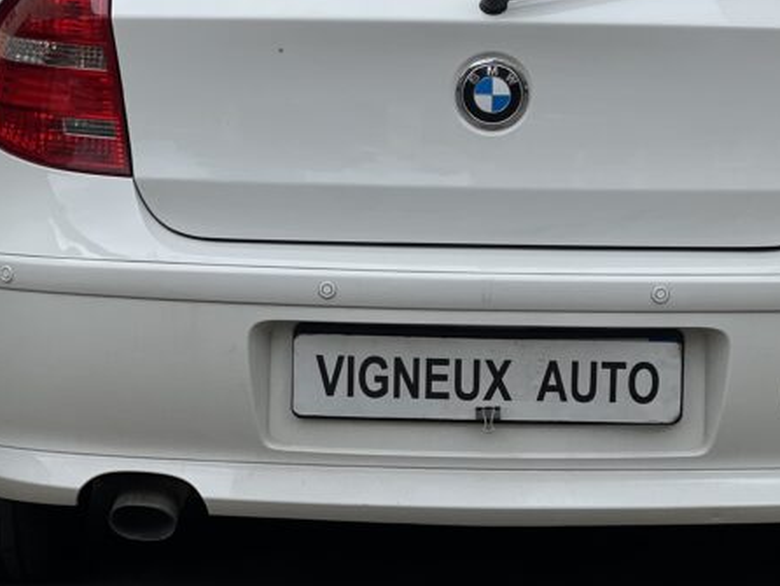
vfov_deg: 10.7
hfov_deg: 14.3
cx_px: 495
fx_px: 3111
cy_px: 133
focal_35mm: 138
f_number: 2.8
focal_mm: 9
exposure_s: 1/649
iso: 32
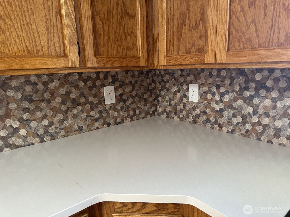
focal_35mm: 24
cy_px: 108
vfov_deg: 56.8
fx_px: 201
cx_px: 145
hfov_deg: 71.6
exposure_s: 1/86
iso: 250
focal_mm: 6.86
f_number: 1.78
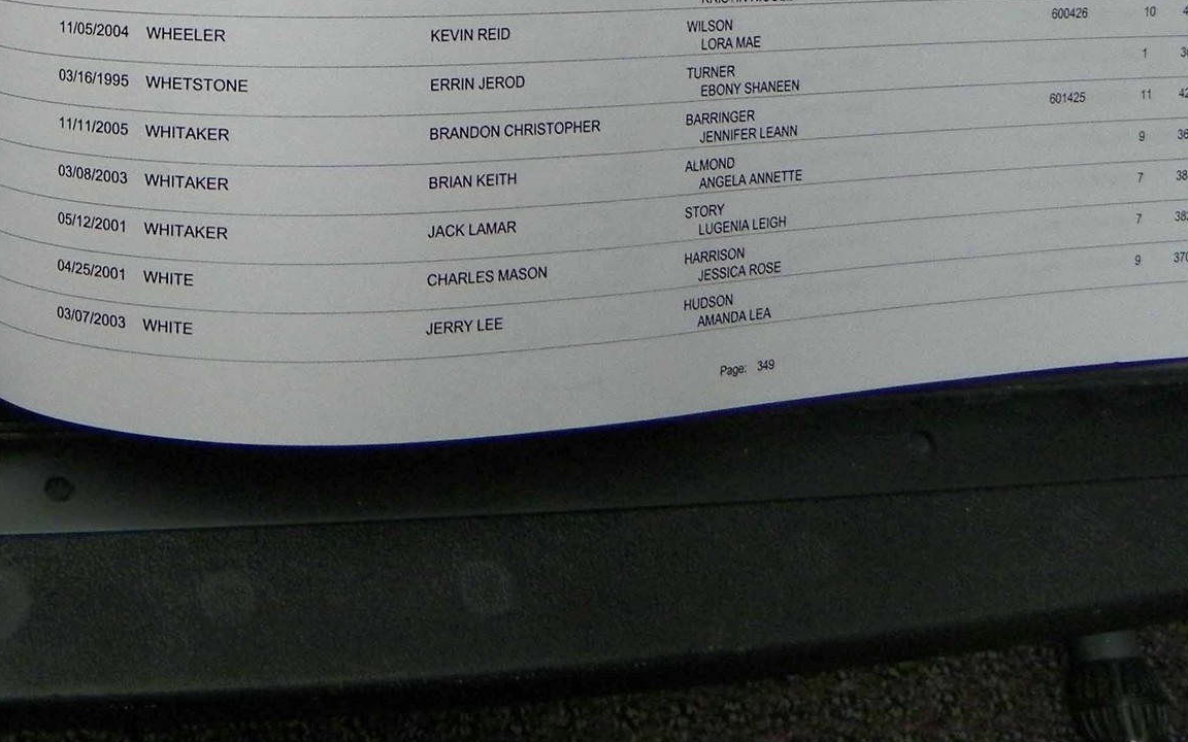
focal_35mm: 67
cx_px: -69
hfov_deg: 28.3
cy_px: -233
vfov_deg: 18.1
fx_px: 2169
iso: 100
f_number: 2.8
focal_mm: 4.6
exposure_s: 1/30
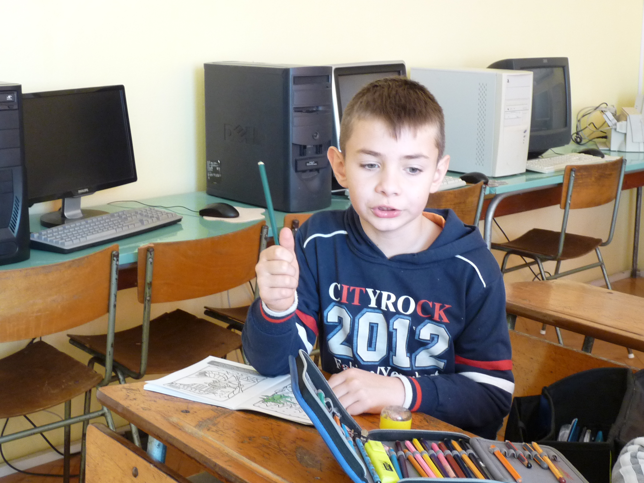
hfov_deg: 37.5
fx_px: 949
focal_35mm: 51
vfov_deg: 28.6
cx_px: 322
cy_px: 242
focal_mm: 6.4
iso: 250
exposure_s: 1/30
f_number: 3
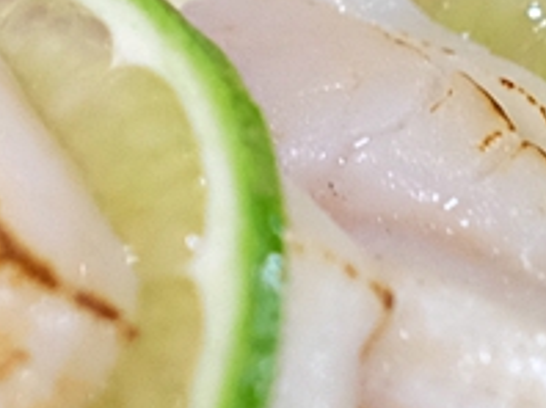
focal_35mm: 153
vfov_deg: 9.6
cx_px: -645
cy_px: 55
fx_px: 2410
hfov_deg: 11.3
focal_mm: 23
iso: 3200
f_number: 2.5
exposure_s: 1/50
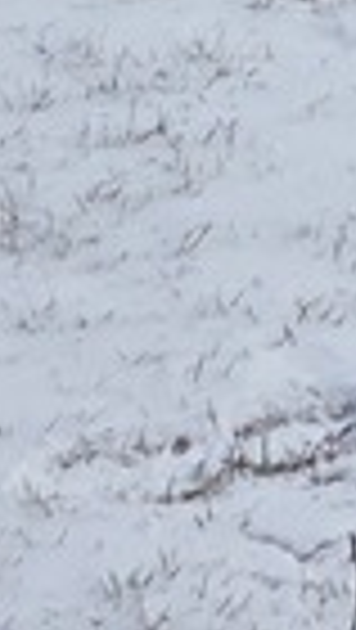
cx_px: 1262
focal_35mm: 258
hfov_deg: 4.4
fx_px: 4319
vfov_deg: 7.3
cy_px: -1328
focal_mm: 5.4
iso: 25
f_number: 1.8
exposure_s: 1/654
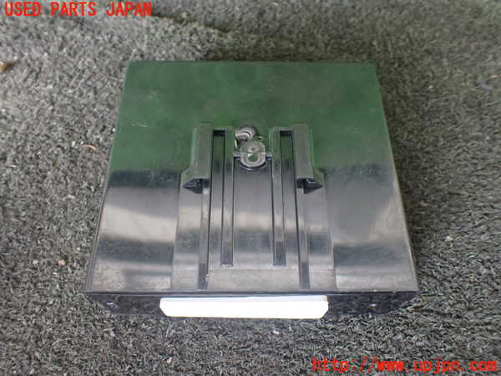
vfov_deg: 46.8
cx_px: 250
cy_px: 188
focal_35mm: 30
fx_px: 434
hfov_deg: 60.0
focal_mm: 5.4
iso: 800
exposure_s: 1/80
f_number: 2.3
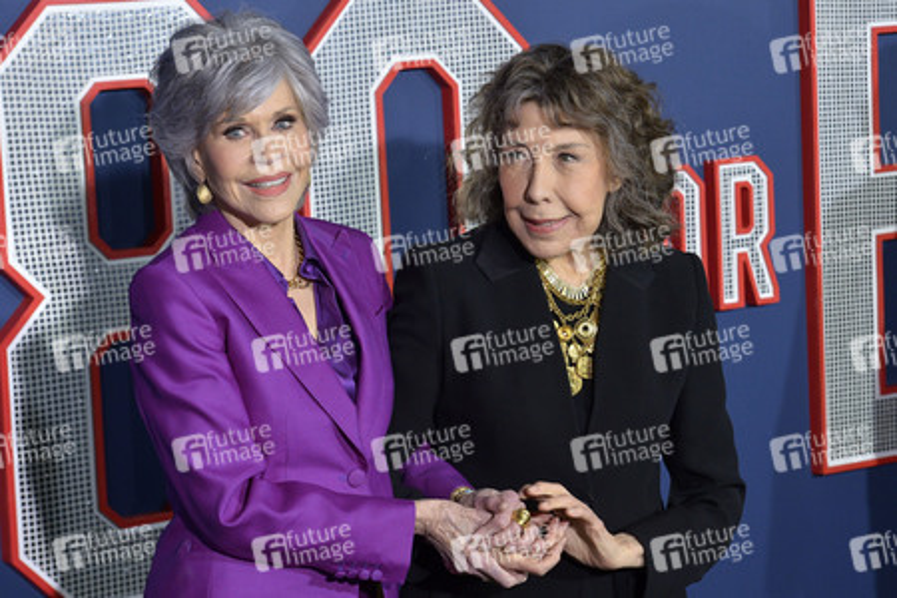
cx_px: 448
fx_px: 2616
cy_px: 299
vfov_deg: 13.0
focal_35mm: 105
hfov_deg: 19.5
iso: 2000
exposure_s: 1/320
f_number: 6.3
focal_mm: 105
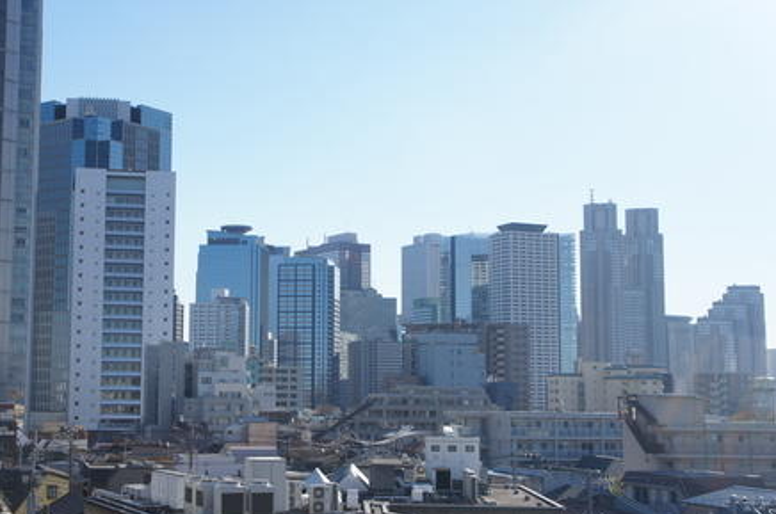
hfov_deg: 35.6
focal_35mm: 56
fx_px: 1198
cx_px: 276
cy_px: 267
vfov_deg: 24.2
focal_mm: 27
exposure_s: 1/640
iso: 200
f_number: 8
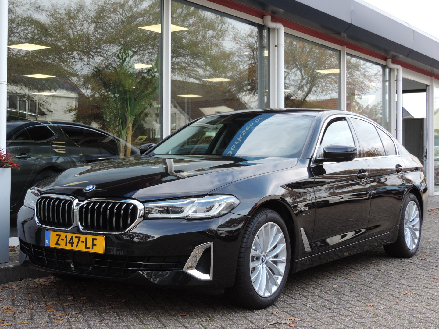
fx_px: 698
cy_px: 164
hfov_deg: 34.9
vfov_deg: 26.6
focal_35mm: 55
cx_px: 220
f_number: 3.7
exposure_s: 1/60
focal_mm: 9.8
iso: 90
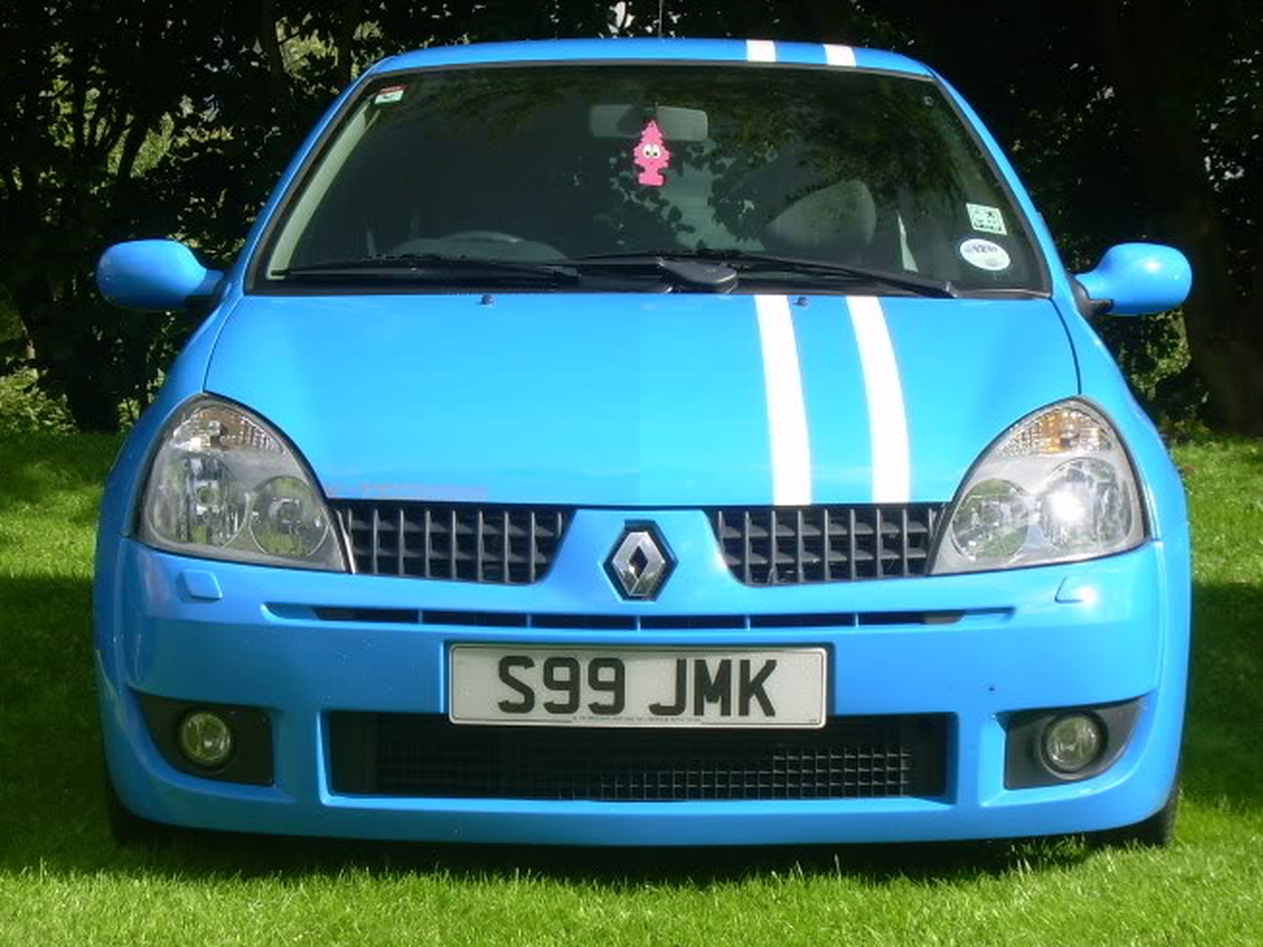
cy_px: 473
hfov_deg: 20.9
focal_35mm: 94
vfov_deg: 15.7
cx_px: 640
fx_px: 3429
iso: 50
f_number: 6.5
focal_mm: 13.2
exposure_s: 1/149
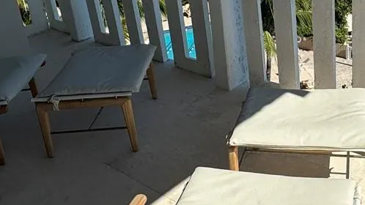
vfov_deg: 24.0
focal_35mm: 49
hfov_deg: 40.5
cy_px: 40
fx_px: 474
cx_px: 287
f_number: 2.2
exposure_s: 1/2770
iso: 50
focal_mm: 2.22
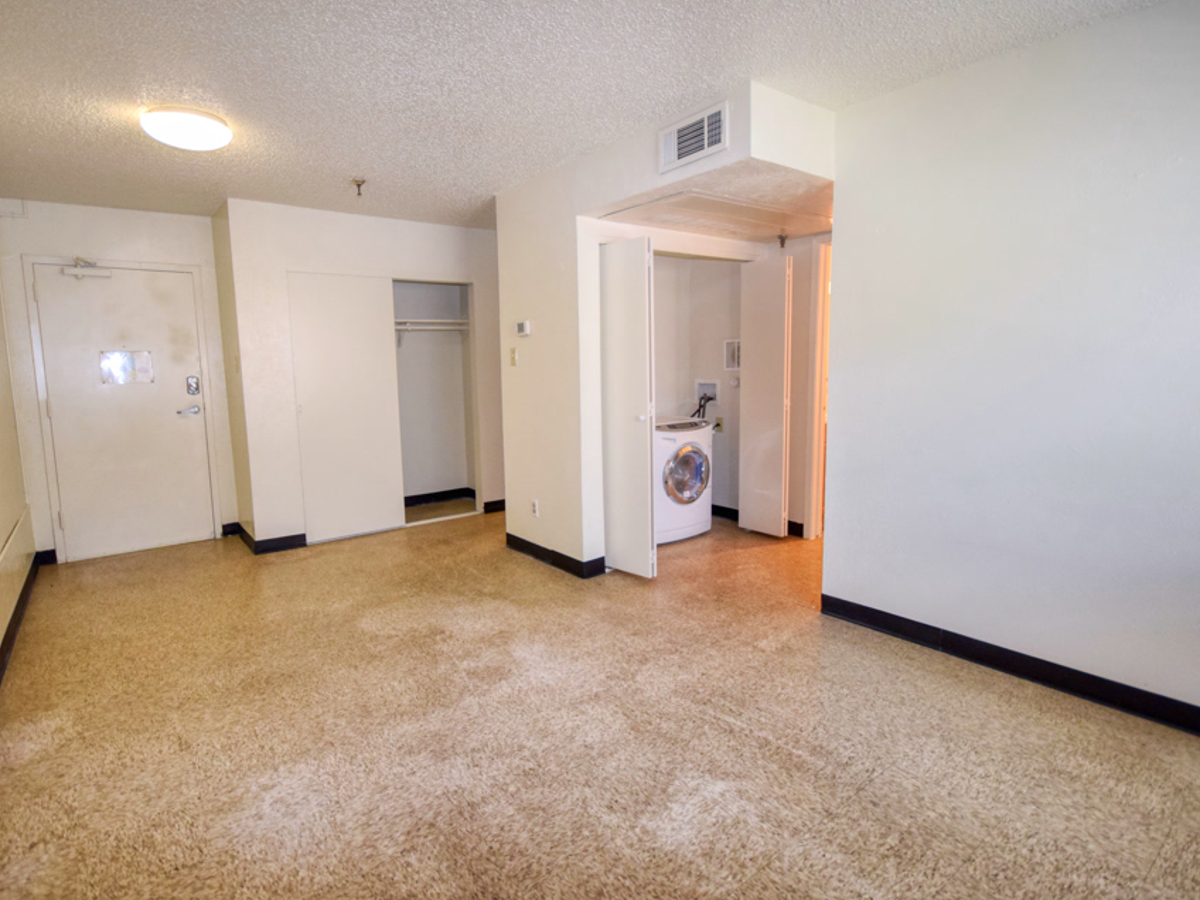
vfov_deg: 74.7
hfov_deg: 90.9
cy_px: 434
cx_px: 562
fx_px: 589
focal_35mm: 17
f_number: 4
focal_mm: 10
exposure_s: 1/60
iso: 1250
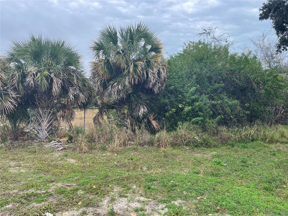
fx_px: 216
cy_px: 108
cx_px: 144
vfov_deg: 53.1
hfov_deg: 67.3
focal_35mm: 26
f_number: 1.6
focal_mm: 4.2
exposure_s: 1/678
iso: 32
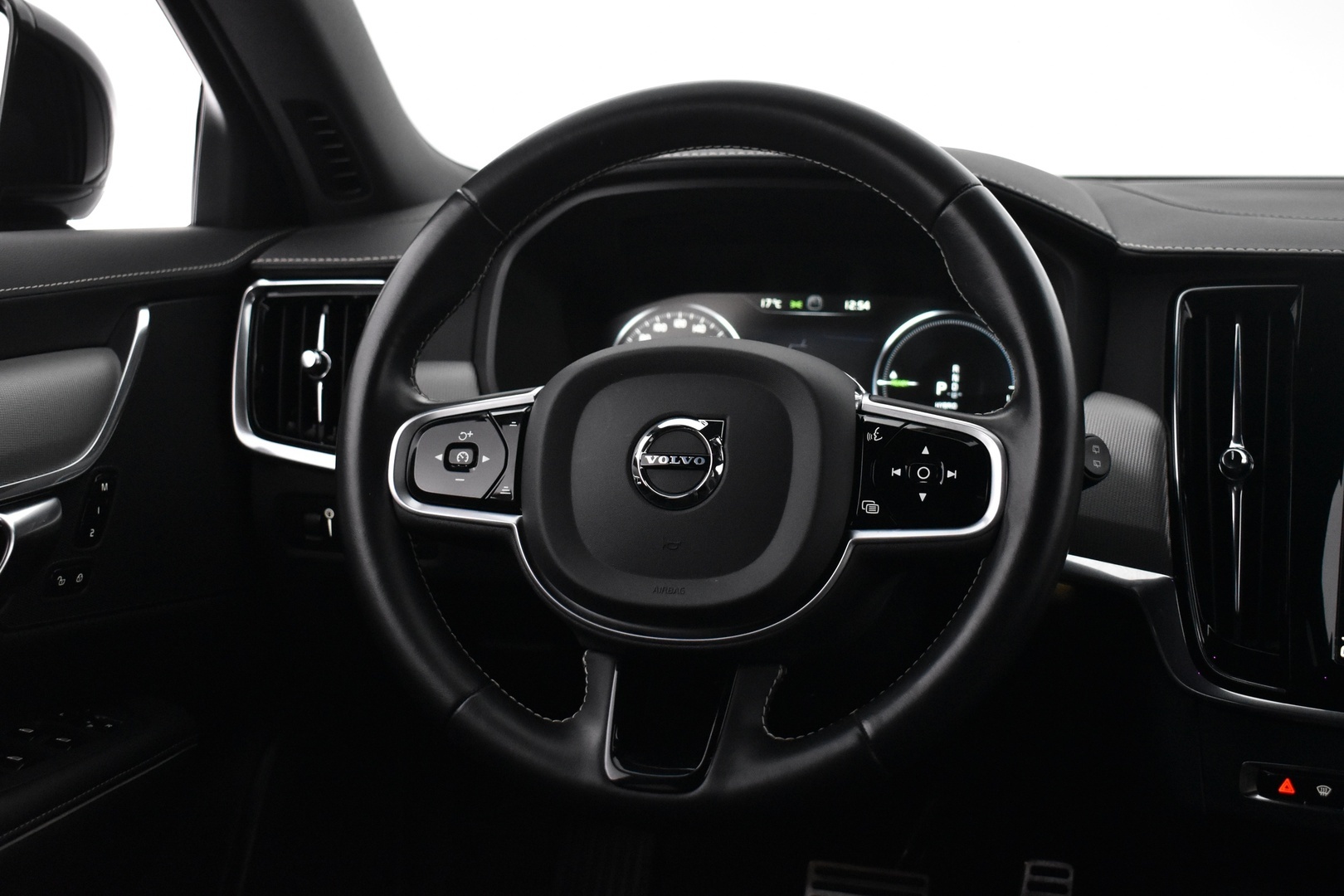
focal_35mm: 45
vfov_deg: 29.9
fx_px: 1680
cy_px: 448
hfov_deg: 43.6
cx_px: 672
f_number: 4.2
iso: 3200
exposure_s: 1/50
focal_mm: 30
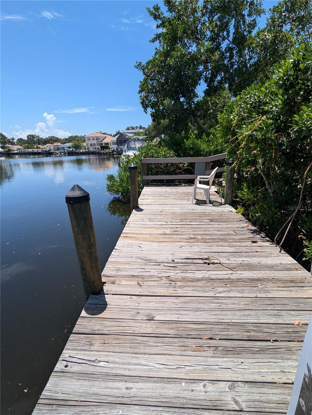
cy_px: 208
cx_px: 156
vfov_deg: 94.4
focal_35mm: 16
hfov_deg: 78.2
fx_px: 192
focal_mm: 2.35
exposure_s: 1/1460
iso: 47
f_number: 2.2
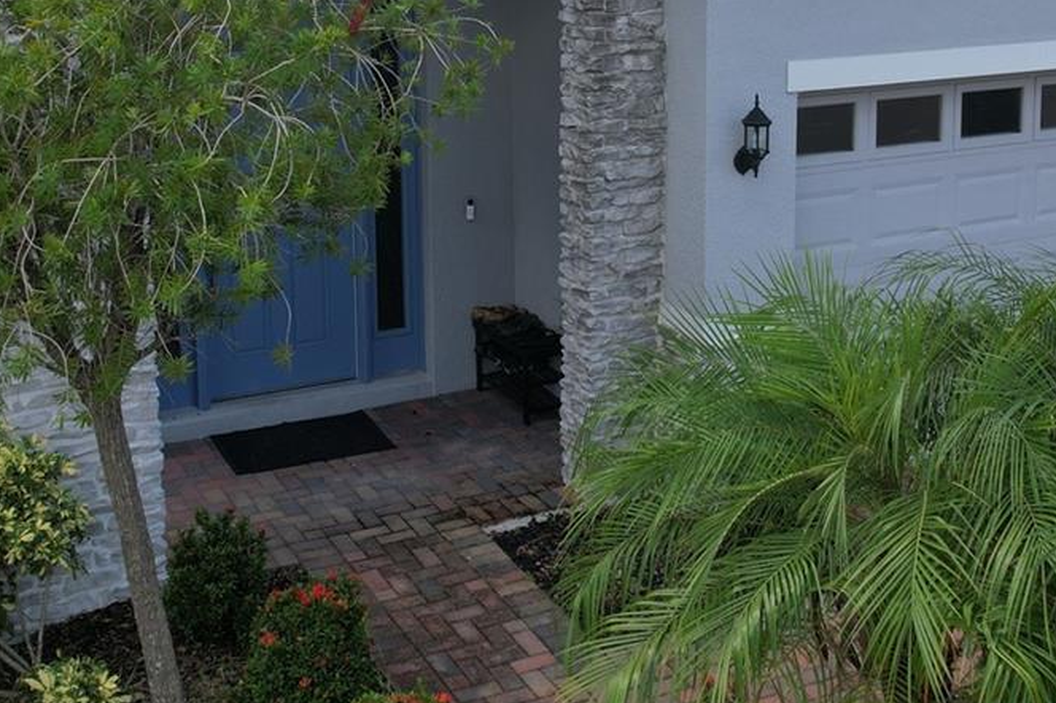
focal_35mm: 53
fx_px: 1554
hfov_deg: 37.4
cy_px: 80
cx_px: 630
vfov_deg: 24.8
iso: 100
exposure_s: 1/1000
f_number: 2.8
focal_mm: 8.38
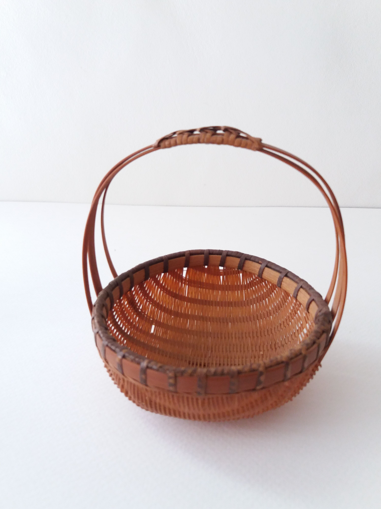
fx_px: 411
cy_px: 254
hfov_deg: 49.7
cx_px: 190
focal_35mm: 28
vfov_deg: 63.4
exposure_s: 1/17
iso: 200
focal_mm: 3.7
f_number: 1.9
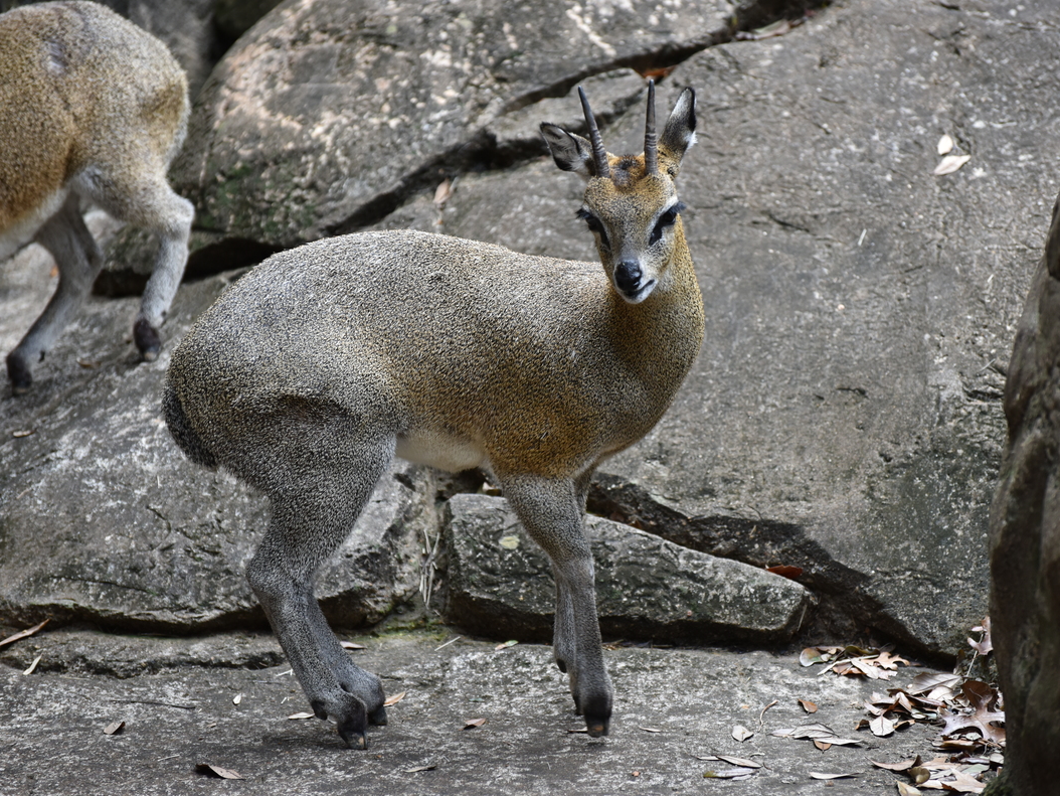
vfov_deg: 8.2
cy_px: 386
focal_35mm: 181
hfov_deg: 10.9
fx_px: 5544
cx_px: 577
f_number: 4.8
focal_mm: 155
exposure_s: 1/320
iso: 720
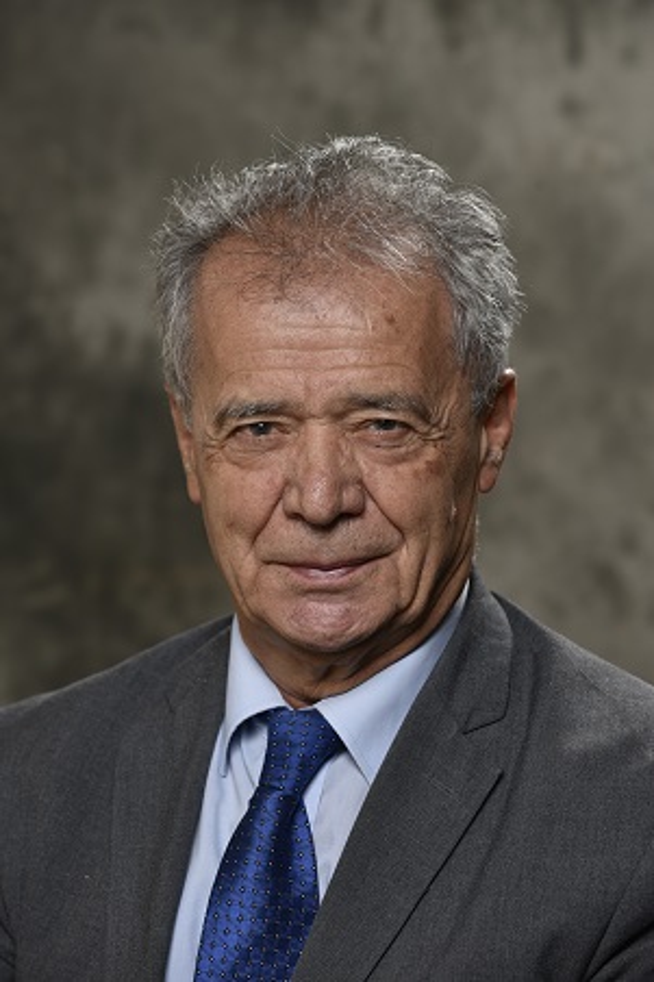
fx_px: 4090
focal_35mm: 150
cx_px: 327
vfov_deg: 13.7
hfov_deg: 9.1
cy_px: 491
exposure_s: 1/125
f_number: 6.3
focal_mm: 150
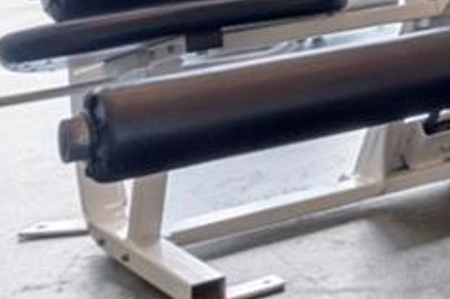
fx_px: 1187
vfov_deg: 12.5
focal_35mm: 95
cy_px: -318
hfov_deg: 10.1
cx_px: 1504
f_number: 8
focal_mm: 14
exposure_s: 1/13
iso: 125
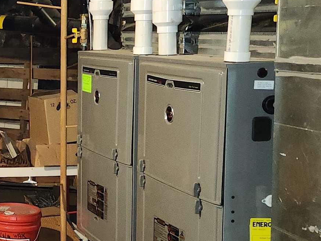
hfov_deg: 20.2
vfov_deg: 18.2
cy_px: 119
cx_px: -180
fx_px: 751
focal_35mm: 81
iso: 200
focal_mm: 5.4
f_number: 1.8
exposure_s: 1/10
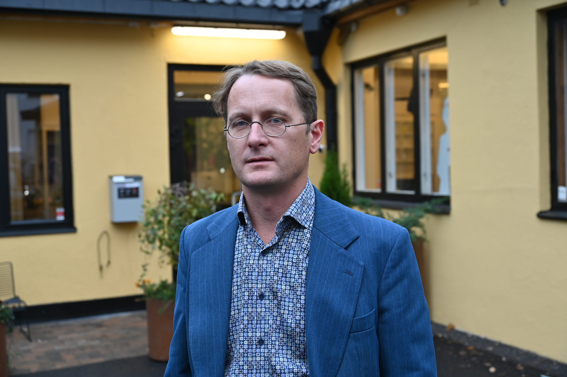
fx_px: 803
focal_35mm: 51
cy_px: 188
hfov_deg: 38.9
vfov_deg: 26.5
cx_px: 284
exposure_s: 1/125
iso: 560
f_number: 5.6
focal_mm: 51
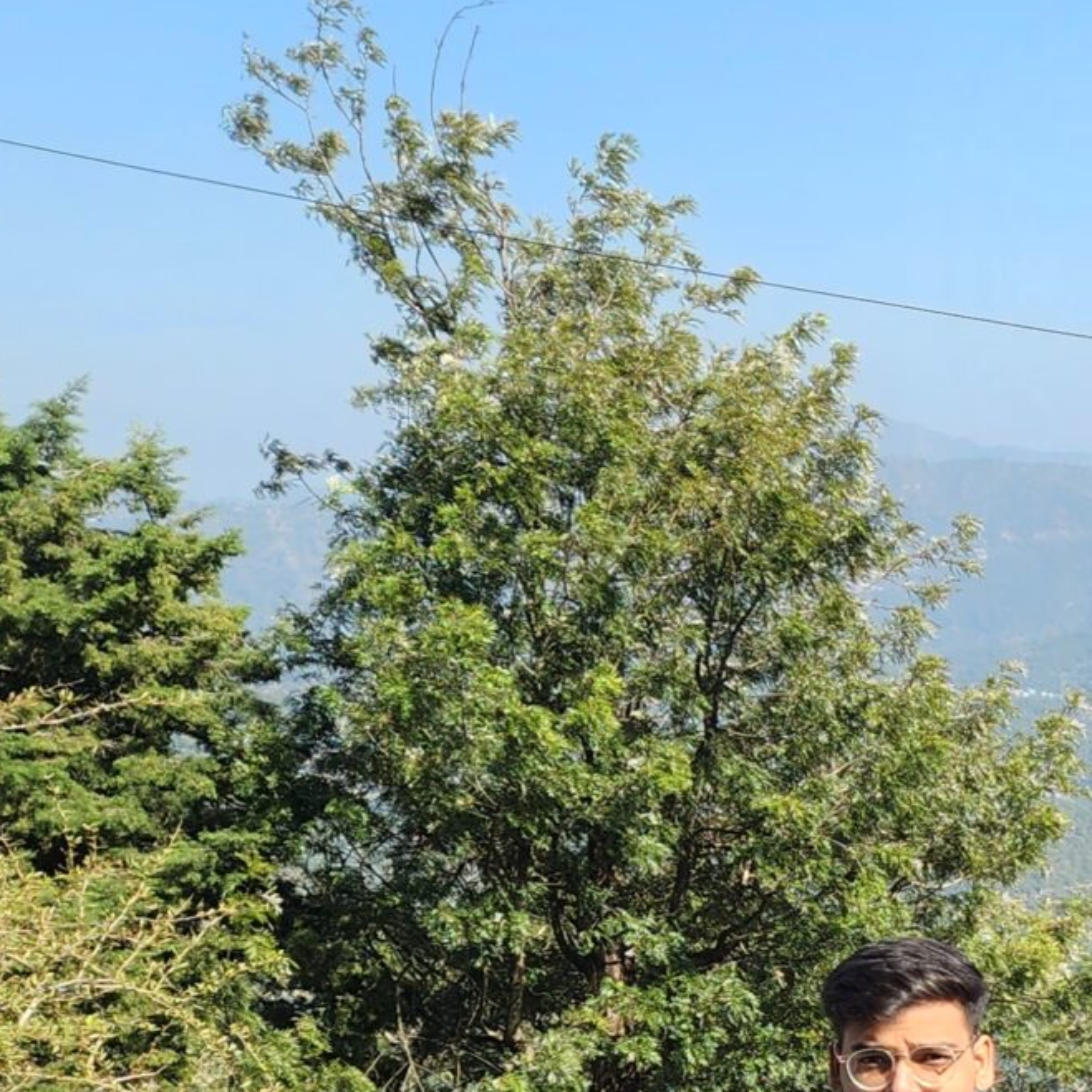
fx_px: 2820
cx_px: 1861
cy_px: 1104
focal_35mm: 79
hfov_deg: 18.2
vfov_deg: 21.1
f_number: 1.8
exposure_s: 1/803
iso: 20
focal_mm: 5.4
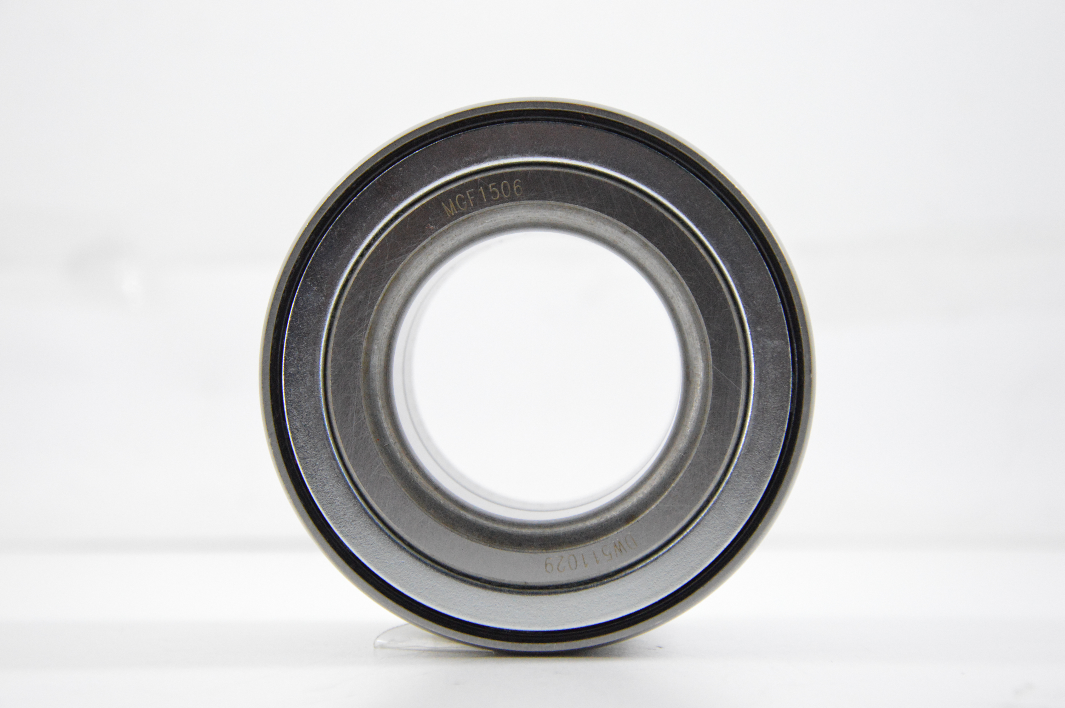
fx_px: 3325
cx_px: 532
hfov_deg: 18.2
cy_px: 354
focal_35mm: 112
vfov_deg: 12.2
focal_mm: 75
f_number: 7.1
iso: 3200
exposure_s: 1/100
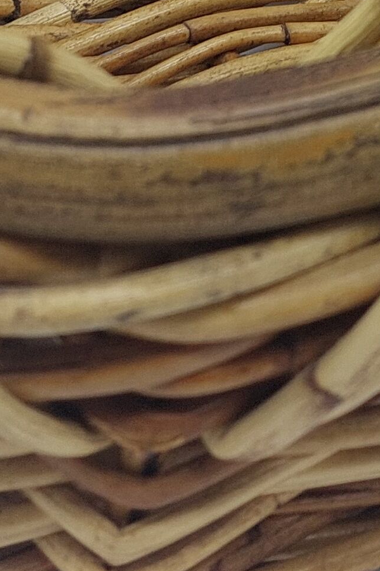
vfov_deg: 15.0
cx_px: 344
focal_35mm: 125
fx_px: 1980
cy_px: -325
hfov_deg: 10.9
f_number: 1.8
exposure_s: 1/177
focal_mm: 5.23
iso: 25
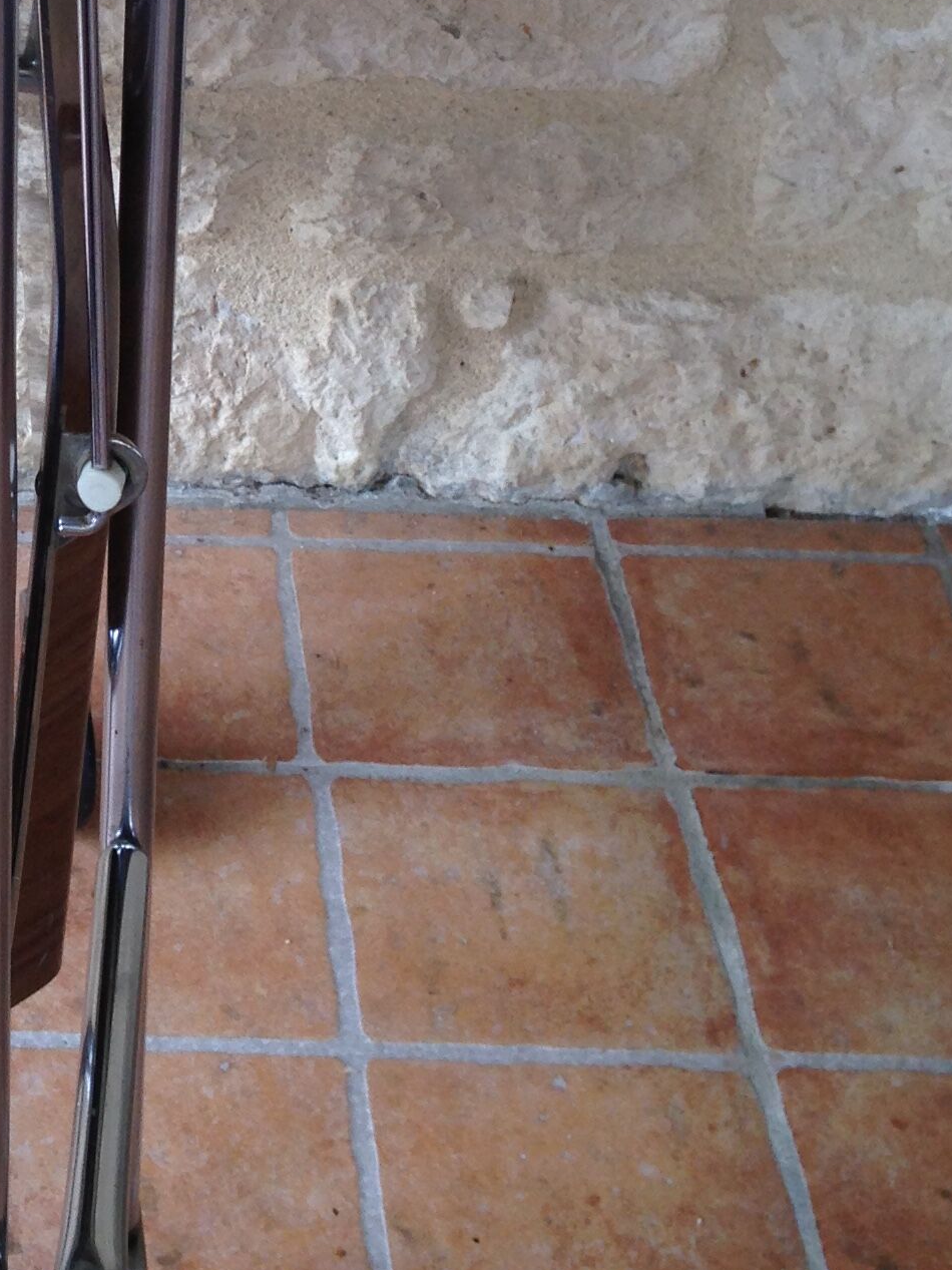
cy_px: 17
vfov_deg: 22.2
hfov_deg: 16.9
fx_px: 3117
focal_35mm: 85
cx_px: -45
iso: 50
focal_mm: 4.12
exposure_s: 1/127
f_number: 2.4
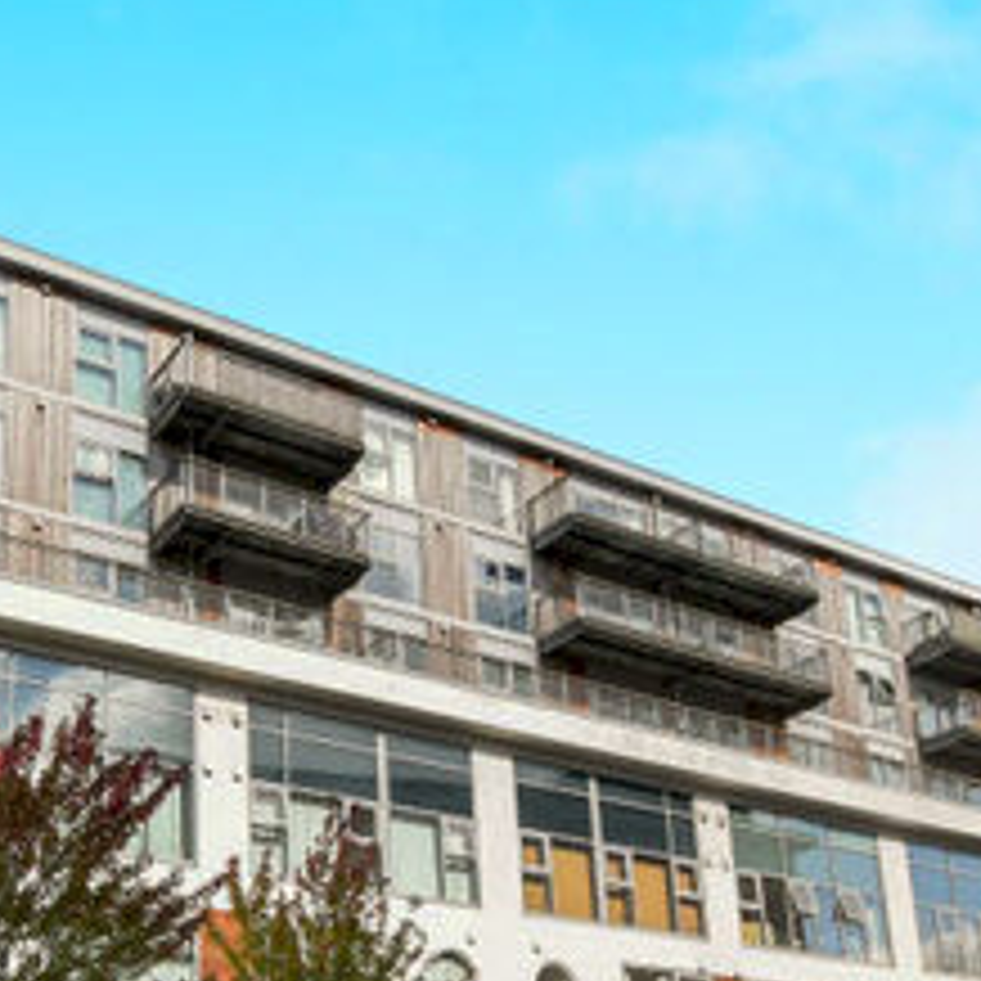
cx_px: 220
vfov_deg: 38.2
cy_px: 880
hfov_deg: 39.6
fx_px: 1315
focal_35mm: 41
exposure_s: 1/1250
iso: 500
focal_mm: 10
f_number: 7.1
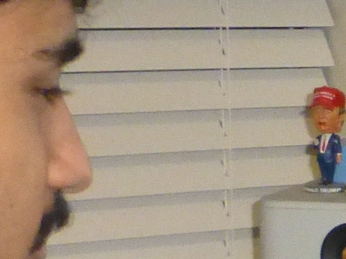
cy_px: 213
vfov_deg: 9.5
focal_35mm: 156
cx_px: 536
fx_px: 1558
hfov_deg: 12.0
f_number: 3.3
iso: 800
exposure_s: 1/60
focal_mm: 4.3
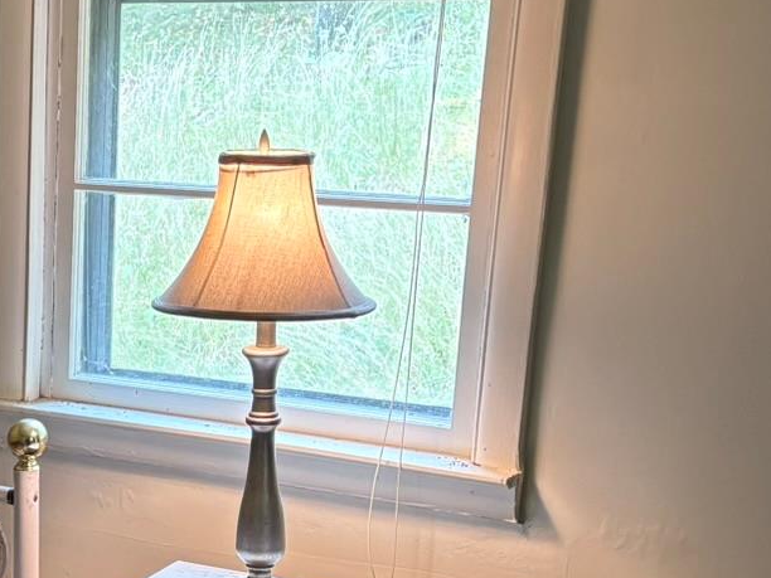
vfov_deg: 16.7
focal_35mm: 87
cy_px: 548
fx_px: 1938
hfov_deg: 19.5
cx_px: -391
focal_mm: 5.96
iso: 200
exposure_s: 1/60
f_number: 1.6
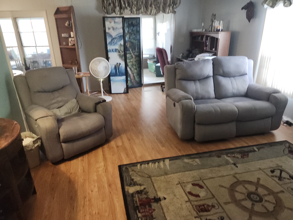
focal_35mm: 23
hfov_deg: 73.9
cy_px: 110
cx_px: 146
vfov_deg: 58.9
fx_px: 195
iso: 1000
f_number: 1.8
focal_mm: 5.54
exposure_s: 1/120
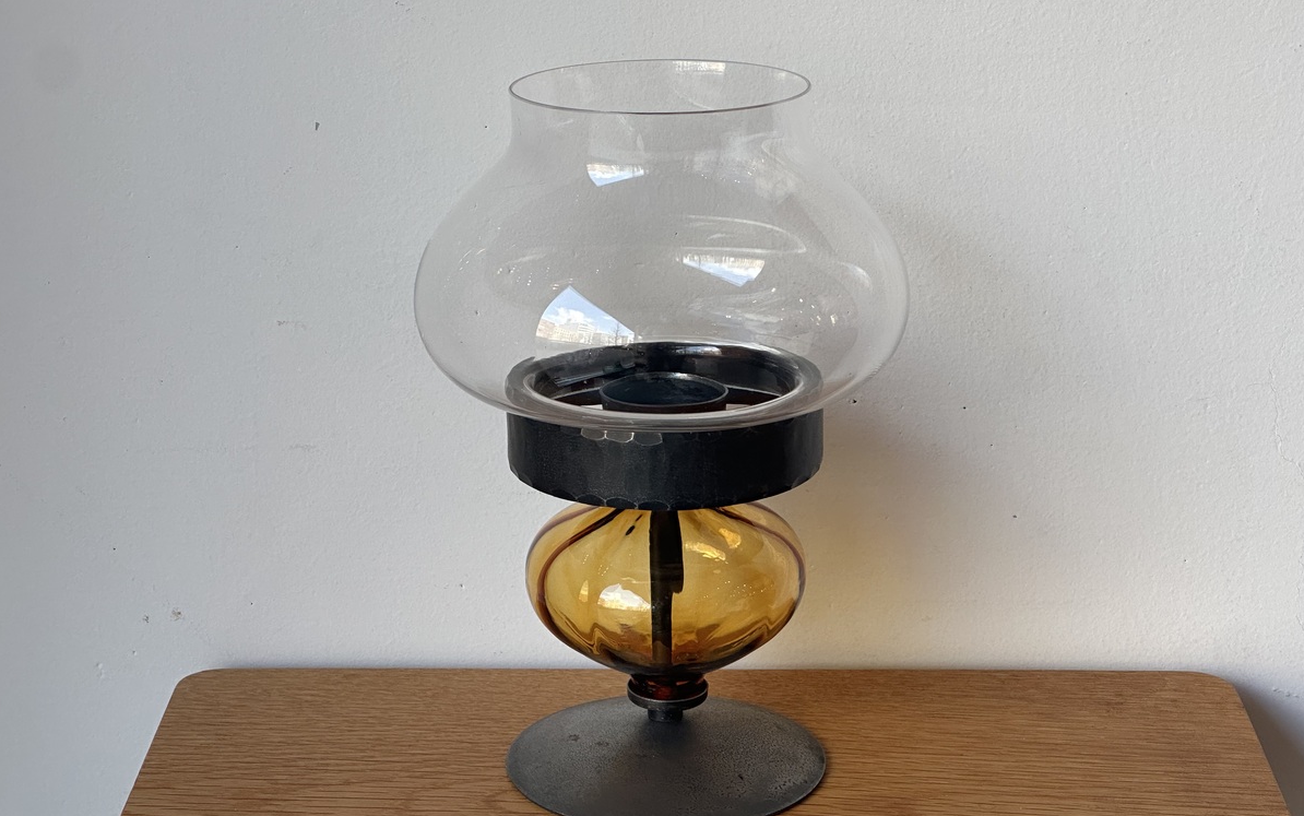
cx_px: 652
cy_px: 401
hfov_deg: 25.2
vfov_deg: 15.9
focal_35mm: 82
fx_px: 2915
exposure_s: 1/120
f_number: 2.8
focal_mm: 9
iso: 100
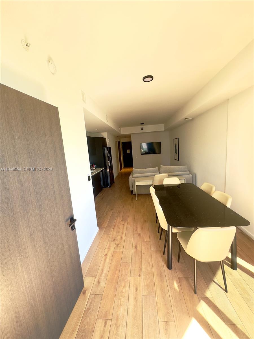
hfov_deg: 85.7
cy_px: 170
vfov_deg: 102.1
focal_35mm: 14
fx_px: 137
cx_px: 127
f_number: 2.2
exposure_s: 1/99
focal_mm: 2.22
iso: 80
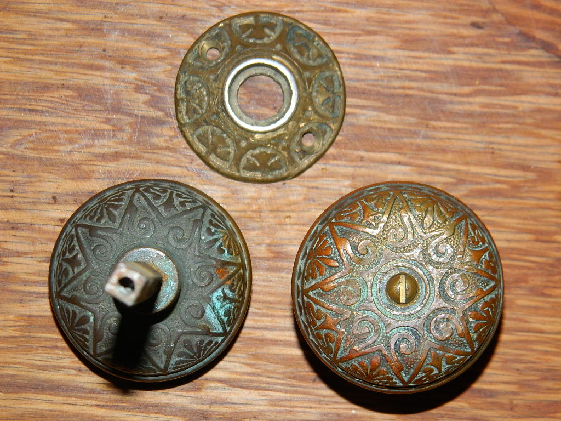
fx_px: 1669
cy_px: 210
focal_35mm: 103
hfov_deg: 19.1
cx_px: 280
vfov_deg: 14.4
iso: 200
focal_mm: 18.6
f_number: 4.5
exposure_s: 1/60
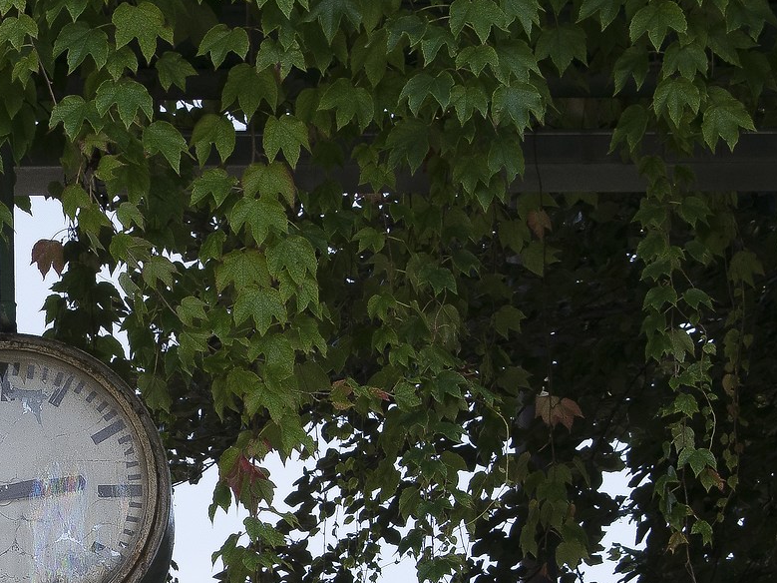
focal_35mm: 244
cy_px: 493
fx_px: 5487
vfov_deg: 6.1
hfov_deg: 8.1
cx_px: 48
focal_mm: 55
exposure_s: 1/250
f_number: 8
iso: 220
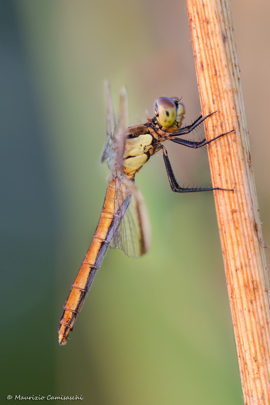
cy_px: 202
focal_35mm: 225
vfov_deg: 9.2
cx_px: 135
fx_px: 2533
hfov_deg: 6.1
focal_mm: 150
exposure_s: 1/6
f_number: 13
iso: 200
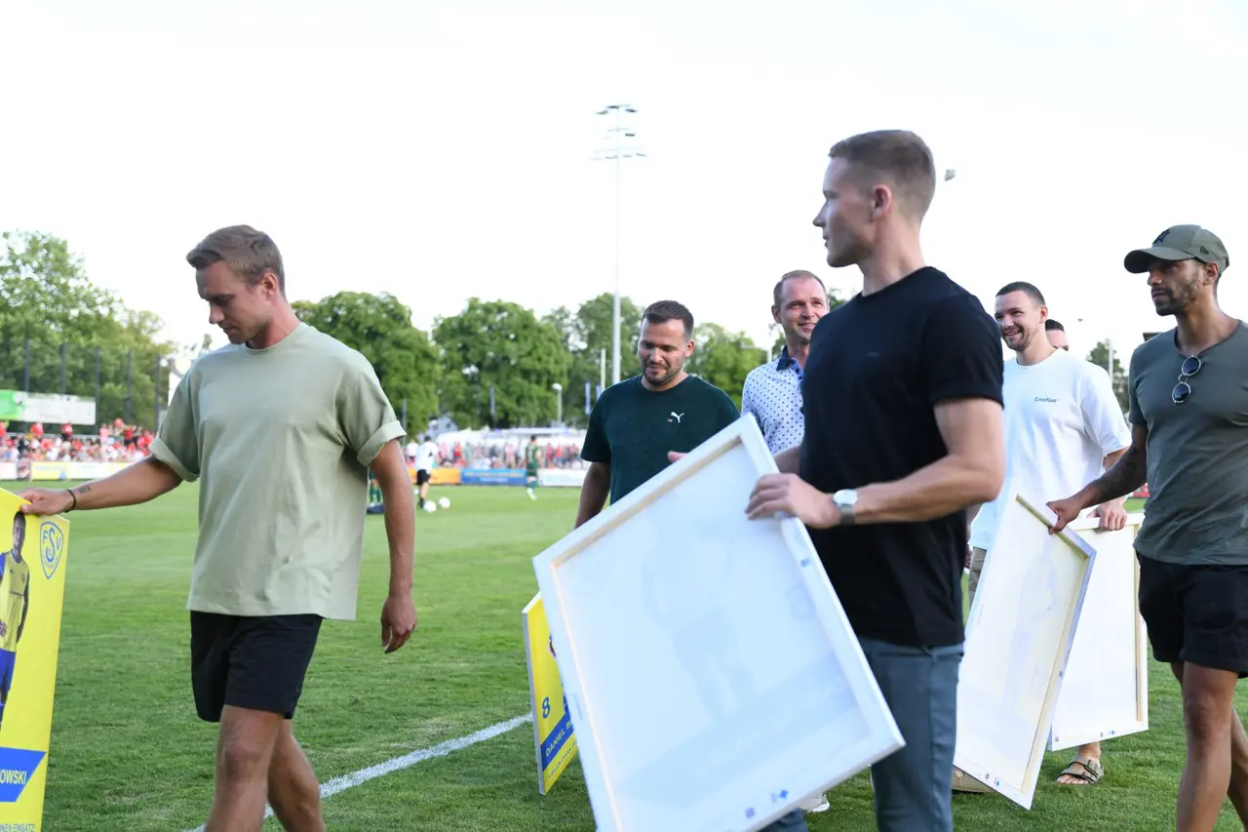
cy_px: 416
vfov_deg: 31.9
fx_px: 1456
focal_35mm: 42
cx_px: 624
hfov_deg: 46.4
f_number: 2.8
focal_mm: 42
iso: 720
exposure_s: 1/1250
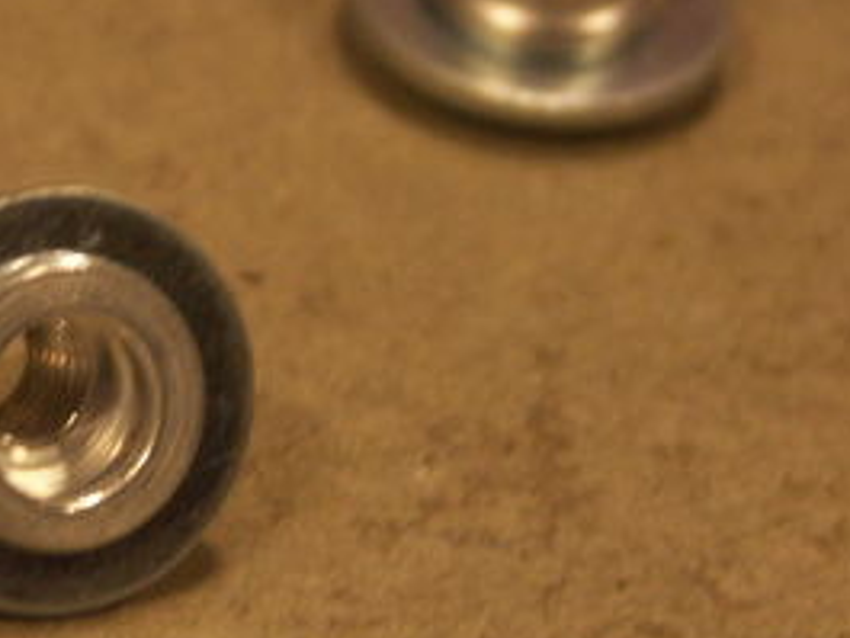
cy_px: 343
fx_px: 10097
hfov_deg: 4.8
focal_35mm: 411
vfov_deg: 3.6
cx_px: -3
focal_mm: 43.1
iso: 200
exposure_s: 1/20
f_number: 3.5
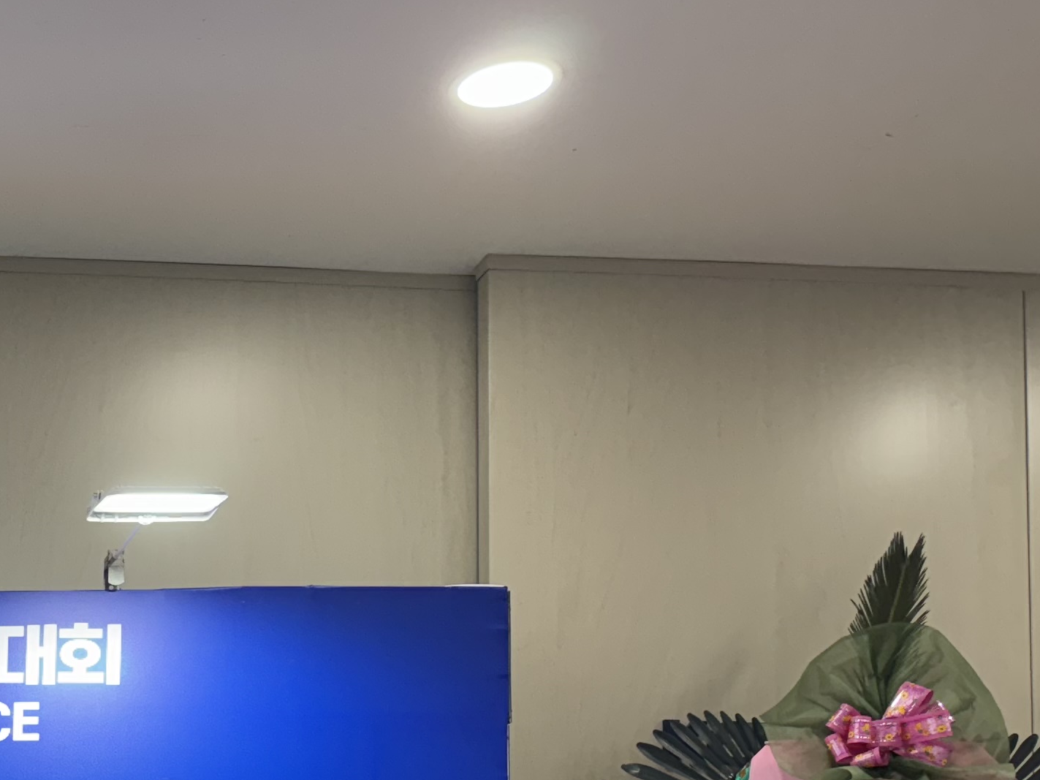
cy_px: 961
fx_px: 2043
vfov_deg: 20.1
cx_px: -391
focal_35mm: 68
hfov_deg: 24.2
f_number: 1.78
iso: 125
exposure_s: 1/120
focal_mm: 6.76
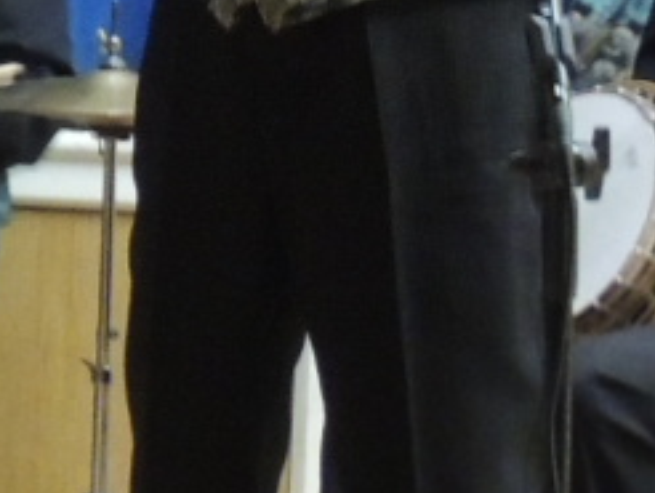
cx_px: -493
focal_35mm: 325
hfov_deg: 6.0
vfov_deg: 4.6
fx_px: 6156
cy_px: 80
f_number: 3.6
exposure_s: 1/5
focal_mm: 8.9
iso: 800
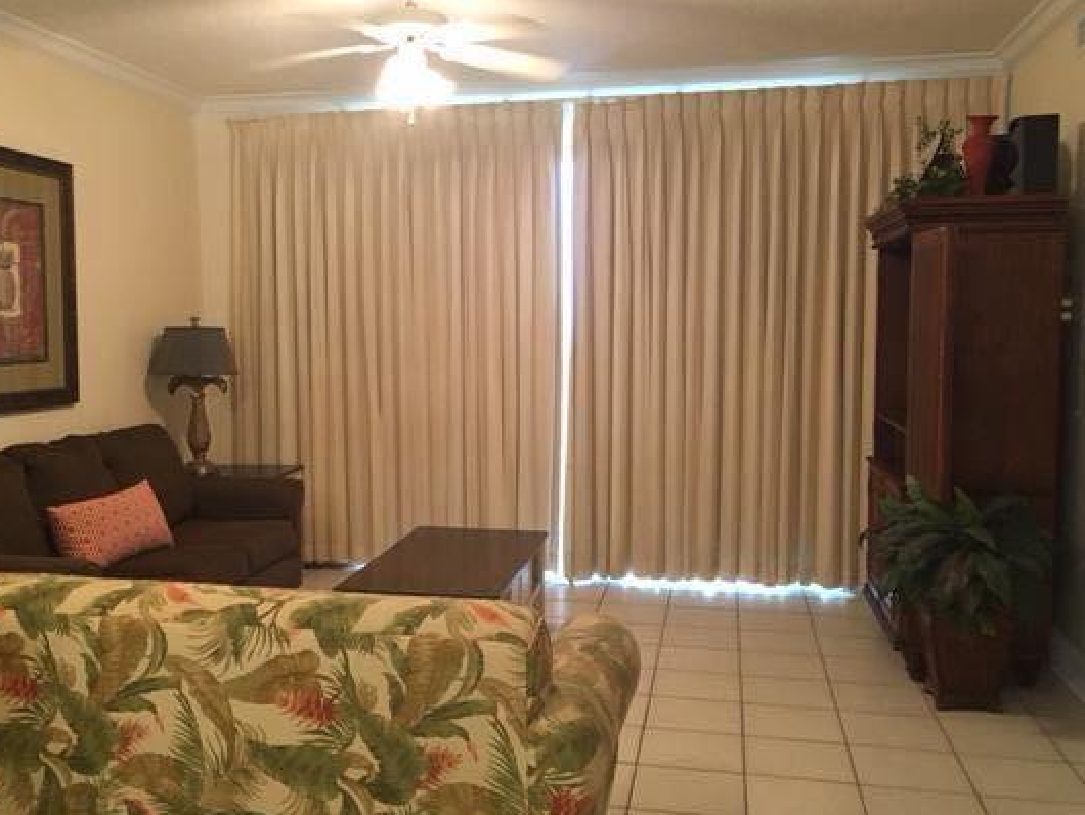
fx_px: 1098
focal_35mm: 35
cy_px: 408
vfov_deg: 40.7
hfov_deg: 52.4
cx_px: 463
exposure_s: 1/17
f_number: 2.2
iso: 200
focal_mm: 4.15
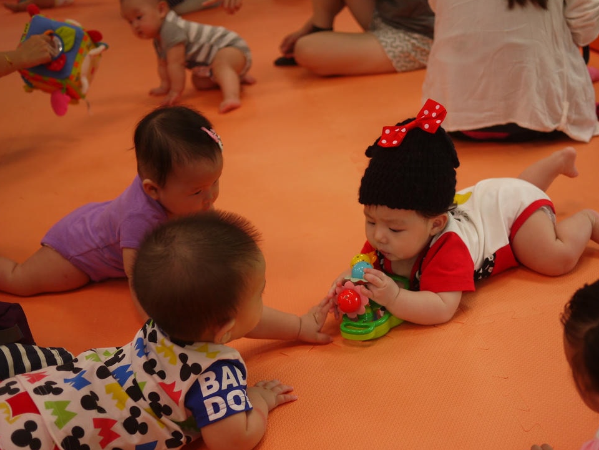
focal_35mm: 50
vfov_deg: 29.0
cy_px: 273
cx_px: 368
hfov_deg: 38.0
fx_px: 865
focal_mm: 20
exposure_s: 1/200
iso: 160
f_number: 1.7
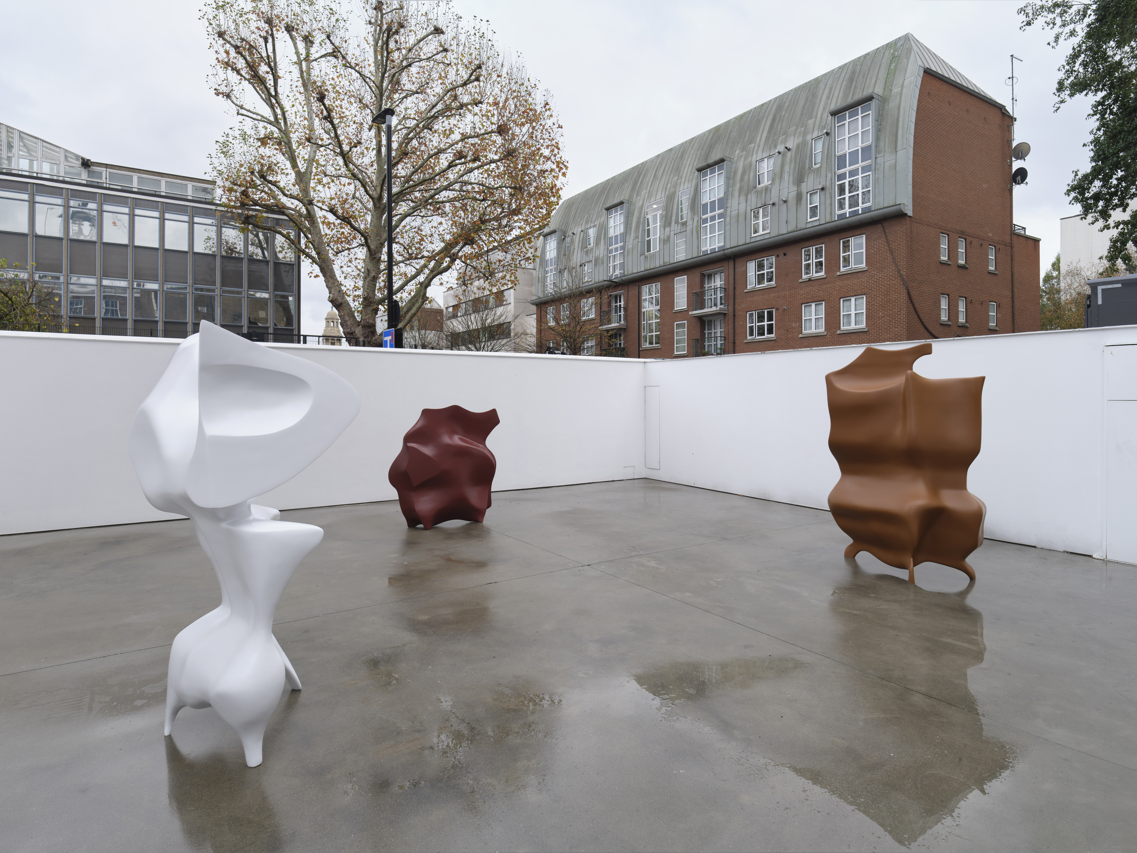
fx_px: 591
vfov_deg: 71.6
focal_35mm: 18
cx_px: 568
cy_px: 426
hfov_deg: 87.8
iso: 125
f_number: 10
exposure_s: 1/50
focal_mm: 23
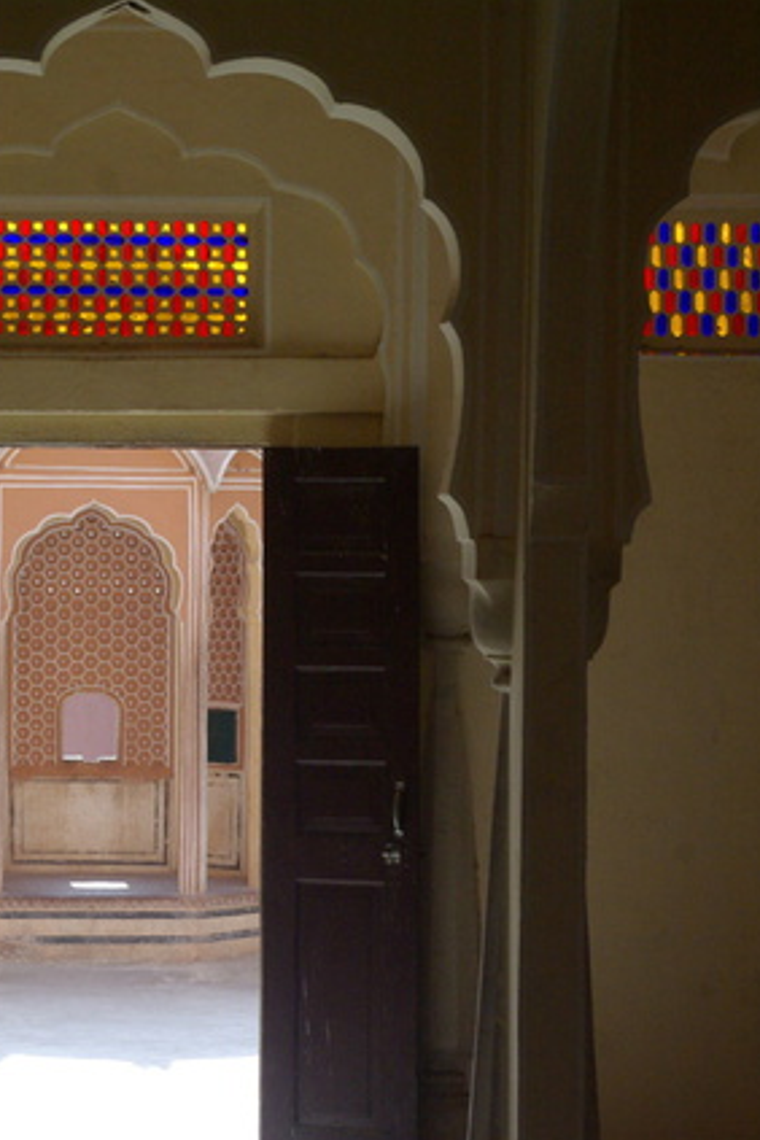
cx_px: 132
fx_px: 3950
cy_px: 573
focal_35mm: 125
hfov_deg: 10.9
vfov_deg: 16.4
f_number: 8
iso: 800
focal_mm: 55
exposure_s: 1/125
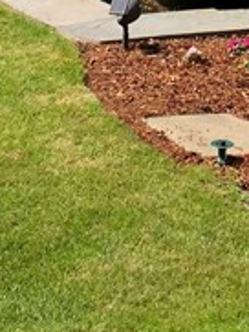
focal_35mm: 158
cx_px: 223
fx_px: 1514
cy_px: -158
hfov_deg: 9.4
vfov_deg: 12.0
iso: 20
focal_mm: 3.99
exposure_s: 1/787
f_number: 1.8
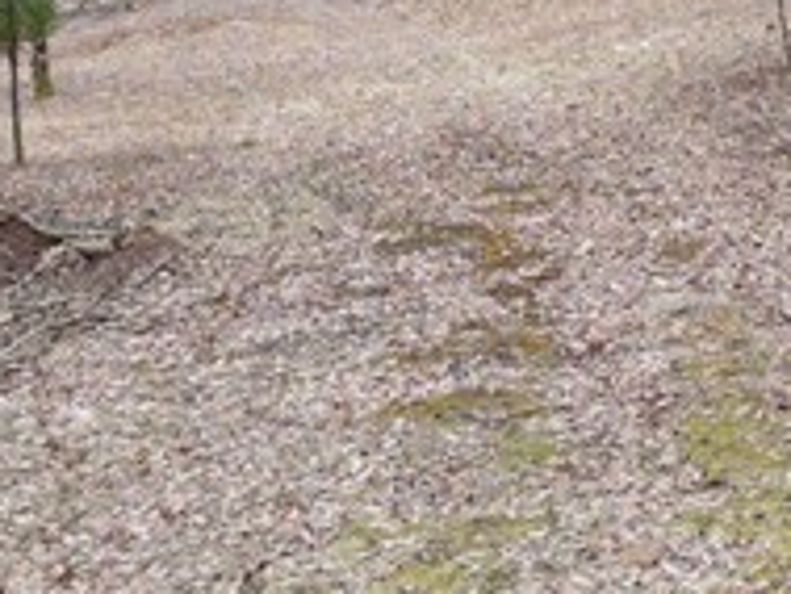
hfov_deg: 15.2
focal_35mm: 130
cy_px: 17
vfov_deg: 11.3
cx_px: 419
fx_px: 2972
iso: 200
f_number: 1.7
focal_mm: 6.72
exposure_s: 1/500
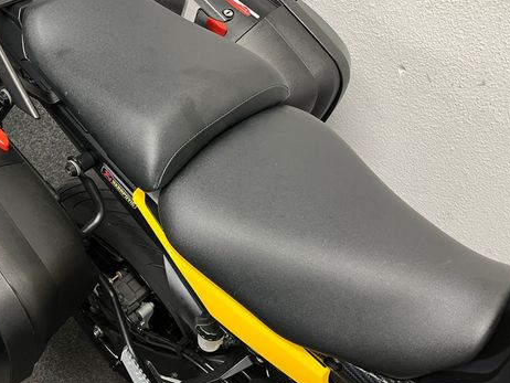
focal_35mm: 36
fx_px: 531
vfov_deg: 39.7
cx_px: 180
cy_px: 175
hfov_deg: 50.6
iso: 160
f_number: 1.6
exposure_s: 1/50
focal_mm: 5.1
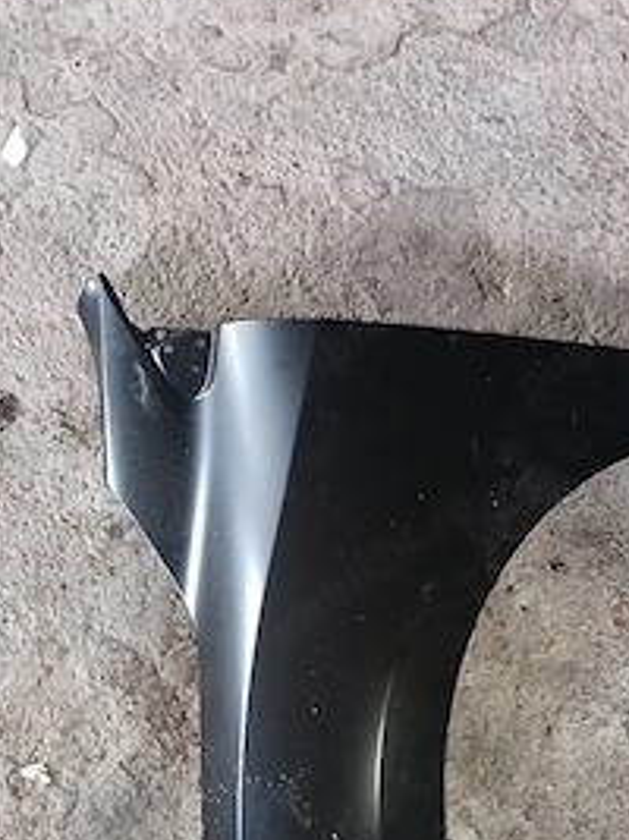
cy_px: 607
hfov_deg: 39.0
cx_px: 434
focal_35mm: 36
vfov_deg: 49.7
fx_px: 873
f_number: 1.75
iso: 3267
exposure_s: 1/25.1
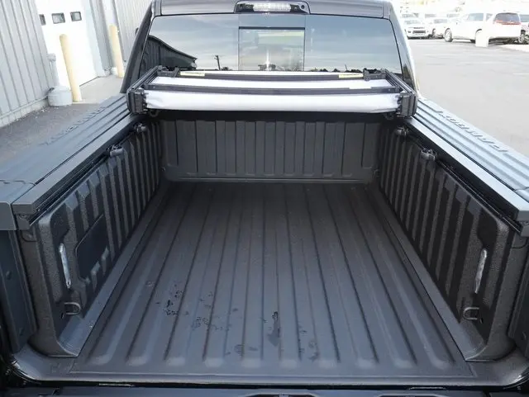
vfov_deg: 44.2
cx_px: 264
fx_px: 489
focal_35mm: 32
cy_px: 198
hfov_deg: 56.8
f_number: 5
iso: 250
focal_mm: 16
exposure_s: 1/60
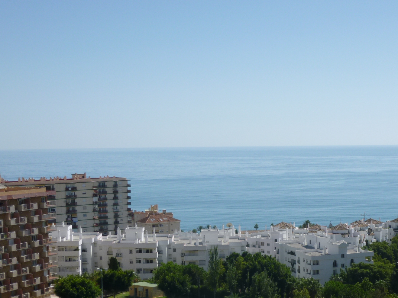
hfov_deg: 27.6
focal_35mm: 70
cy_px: 211
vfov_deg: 20.9
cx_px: 267
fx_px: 805
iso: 100
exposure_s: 1/1000
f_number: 3.9
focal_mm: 8
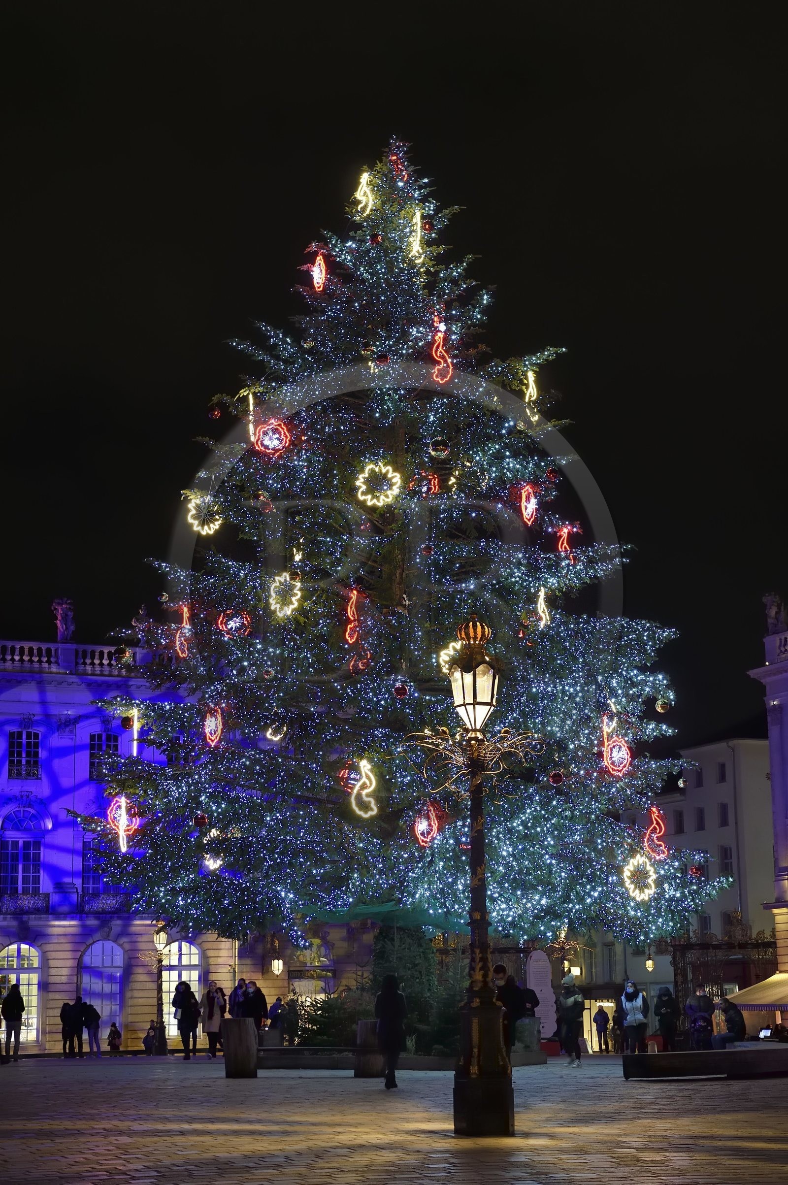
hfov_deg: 19.4
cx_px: 394
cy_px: 592
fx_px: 2302
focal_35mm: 70
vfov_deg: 28.9
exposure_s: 1/25
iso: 1600
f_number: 6.3
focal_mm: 70
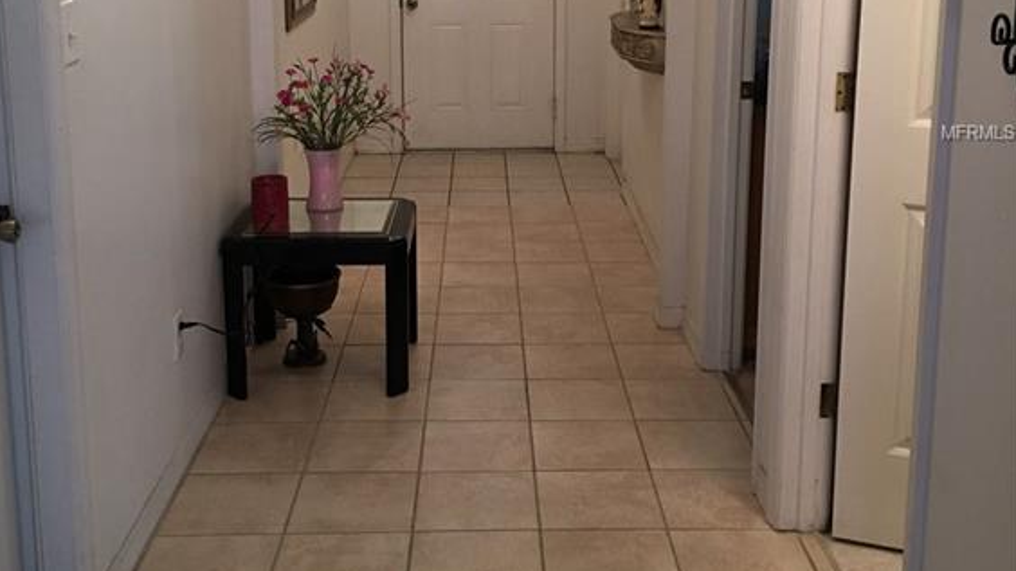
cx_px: 504
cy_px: 133
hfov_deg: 47.4
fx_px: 1158
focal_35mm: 43
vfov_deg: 27.3
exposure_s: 1/15
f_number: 2.2
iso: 64
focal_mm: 4.15
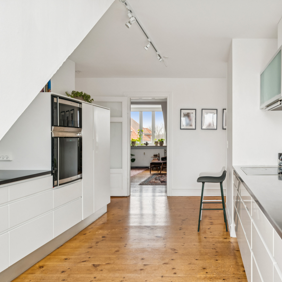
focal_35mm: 27
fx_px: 251
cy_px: 141
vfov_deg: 58.7
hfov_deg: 55.8
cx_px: 212
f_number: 7.1
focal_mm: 14.1
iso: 250
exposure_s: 1/2.5
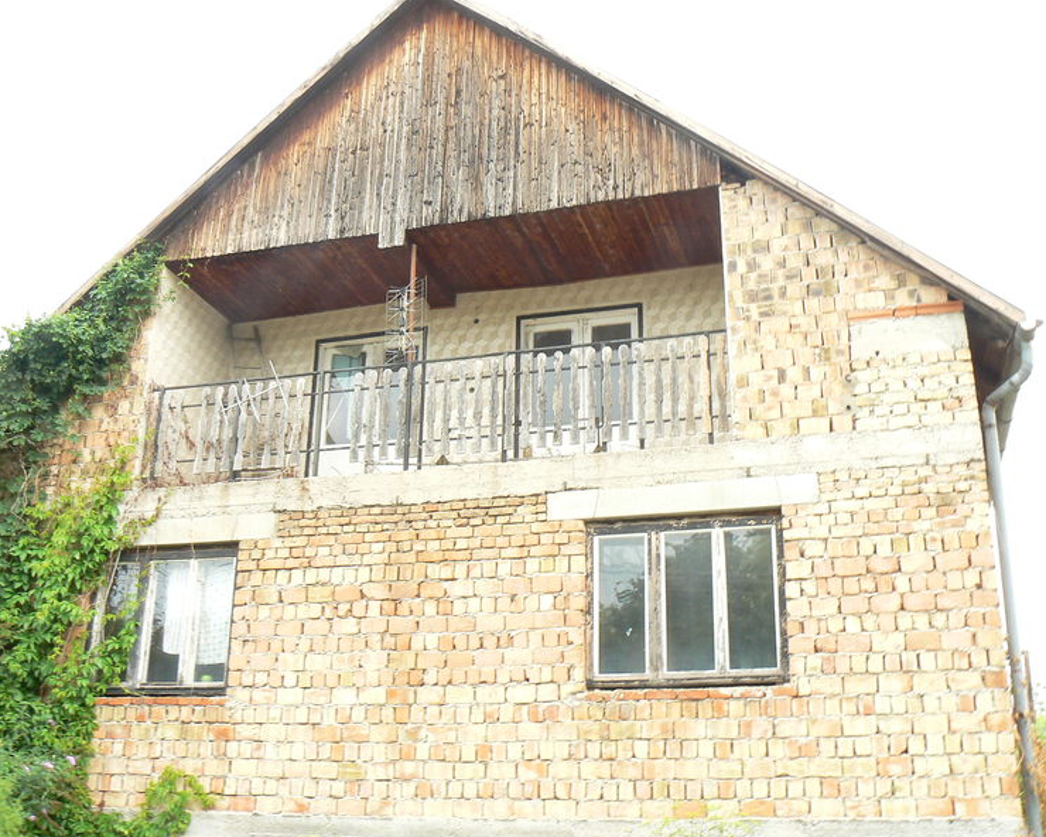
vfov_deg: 39.2
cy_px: 423
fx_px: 1176
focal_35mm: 38
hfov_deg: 47.9
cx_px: 519
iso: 100
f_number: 8
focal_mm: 6
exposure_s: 1/15
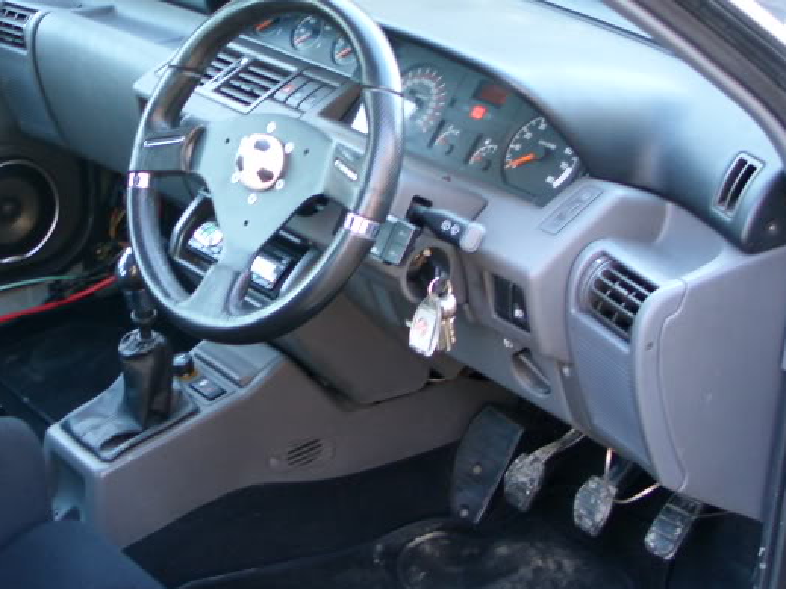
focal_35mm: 75
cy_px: 279
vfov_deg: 19.6
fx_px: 1703
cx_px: 167
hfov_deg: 25.6
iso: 50
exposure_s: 1/10
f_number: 2.8
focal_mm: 7.8
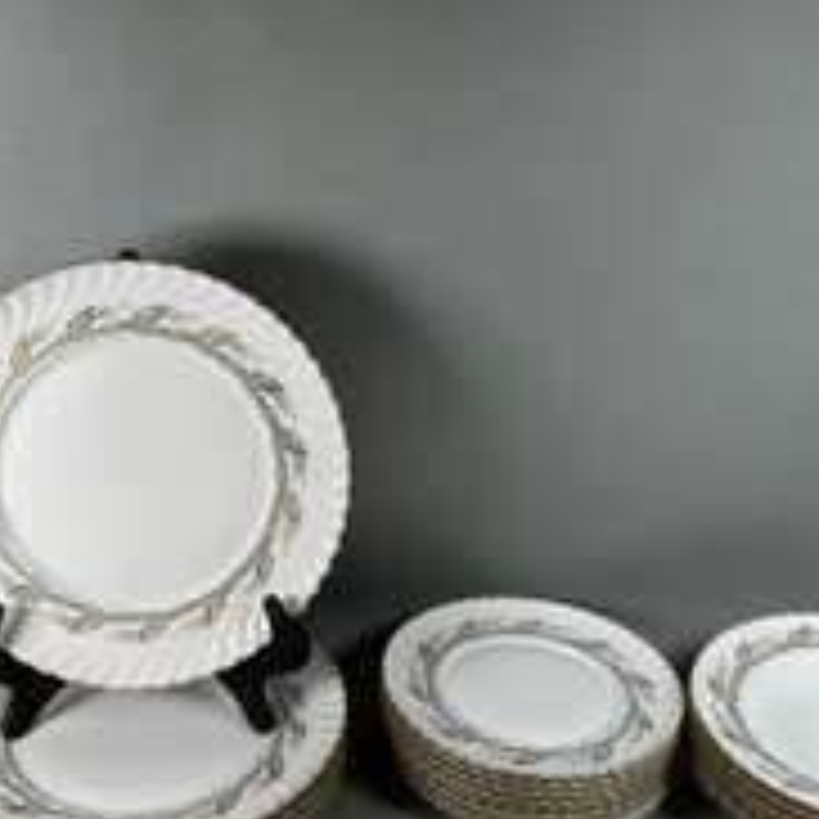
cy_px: 416
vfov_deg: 41.9
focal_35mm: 40
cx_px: 299
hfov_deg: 41.5
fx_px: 1071
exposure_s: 1/181
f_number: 1.78
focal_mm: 6.86
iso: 64
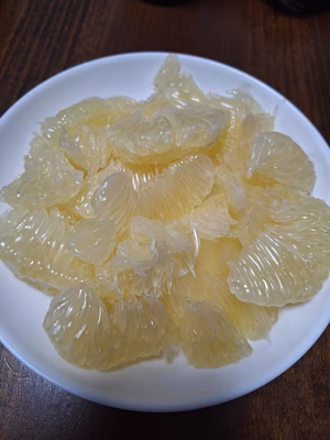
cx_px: 165
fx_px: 292
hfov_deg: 58.9
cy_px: 220
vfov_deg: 73.9
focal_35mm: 23
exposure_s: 1/50
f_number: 1.8
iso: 100
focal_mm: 5.54
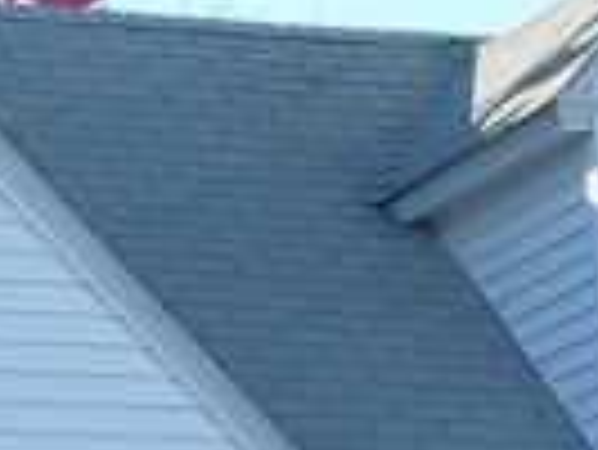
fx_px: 4167
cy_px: 846
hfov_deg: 8.1
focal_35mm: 241
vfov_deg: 6.0
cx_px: -144
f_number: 4
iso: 125
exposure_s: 1/320
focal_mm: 5.3
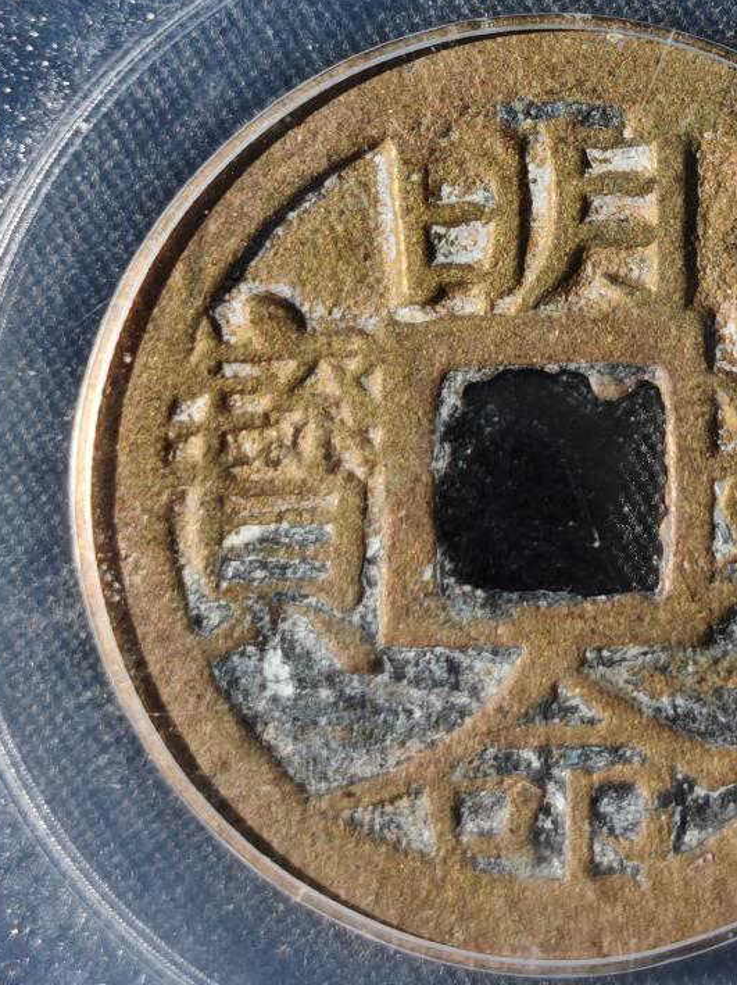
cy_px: 79
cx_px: 543
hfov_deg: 11.6
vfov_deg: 15.3
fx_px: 3608
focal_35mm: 127
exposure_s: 1/100
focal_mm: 5.85
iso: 80
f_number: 1.63
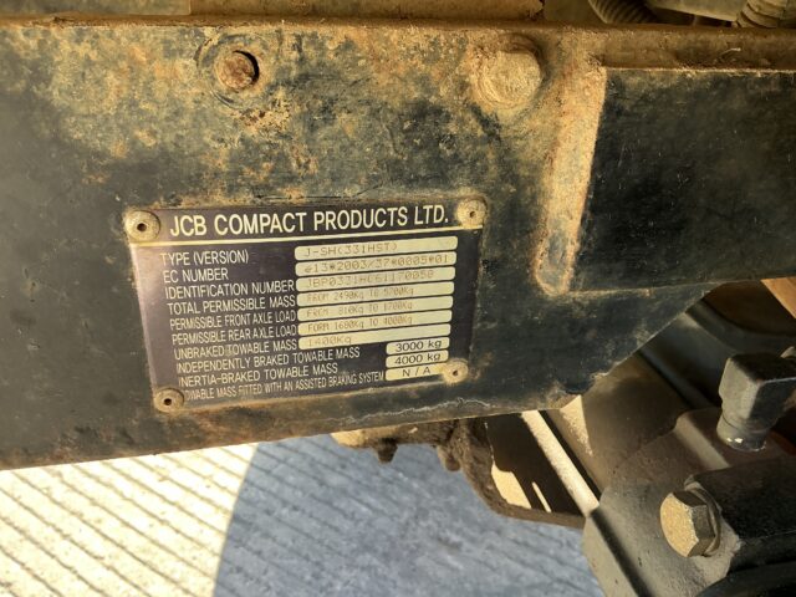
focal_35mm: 28
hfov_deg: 63.4
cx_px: 398
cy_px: 298
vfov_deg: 49.7
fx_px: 644
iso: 50
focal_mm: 3
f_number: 1.8
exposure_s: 1/122
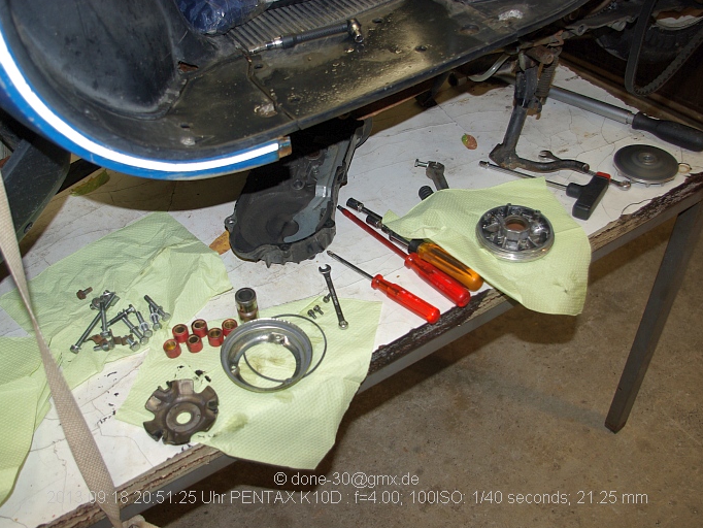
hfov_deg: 51.3
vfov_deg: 39.7
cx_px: 327
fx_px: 731
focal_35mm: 36
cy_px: 271
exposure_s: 1/40
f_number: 4
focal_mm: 21.25
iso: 100
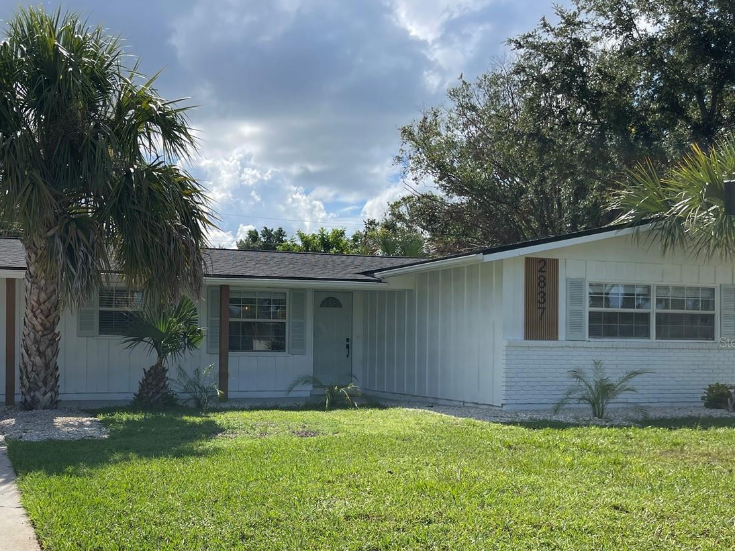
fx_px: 807
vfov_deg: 37.5
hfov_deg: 48.2
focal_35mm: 38
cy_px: 342
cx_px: 246
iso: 50
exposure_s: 1/5917
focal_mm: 5.1
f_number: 1.6
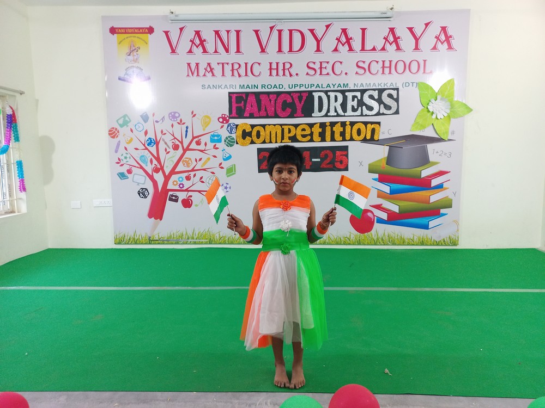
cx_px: 272
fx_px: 394
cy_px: 204
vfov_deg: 54.9
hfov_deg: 69.4
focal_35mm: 25
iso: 200
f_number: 1.8
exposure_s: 1/33.3
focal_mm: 4.6
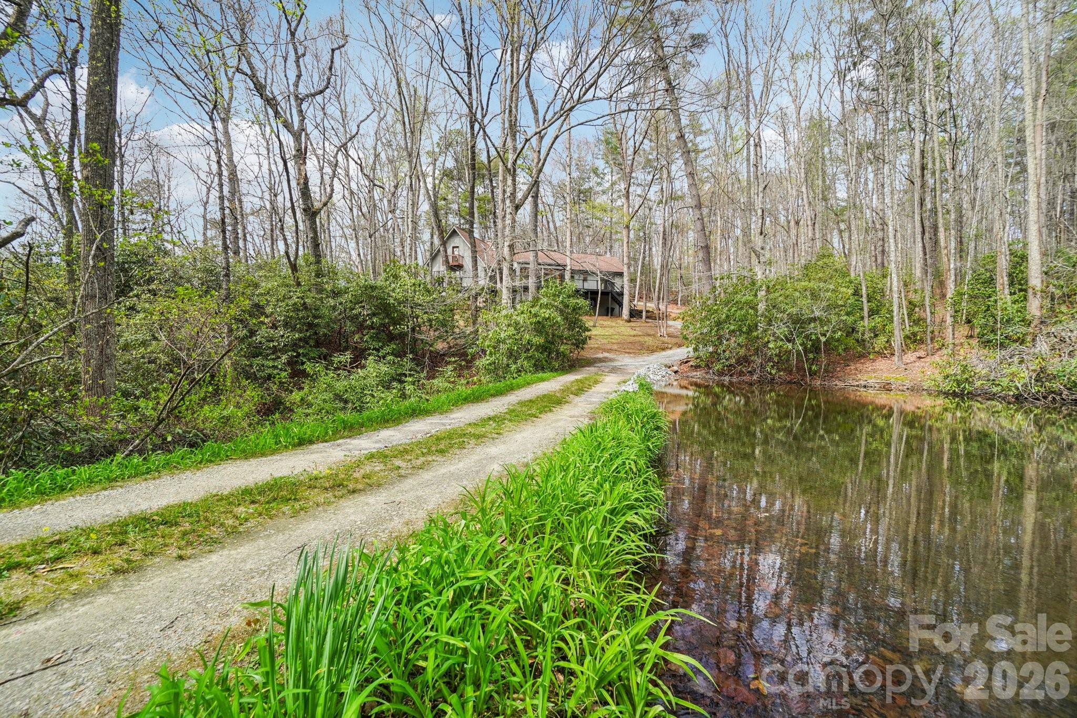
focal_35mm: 15
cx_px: 538
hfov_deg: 100.4
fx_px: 449
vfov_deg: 77.3
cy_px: 359
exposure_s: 1/60
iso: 100
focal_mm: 10
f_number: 8
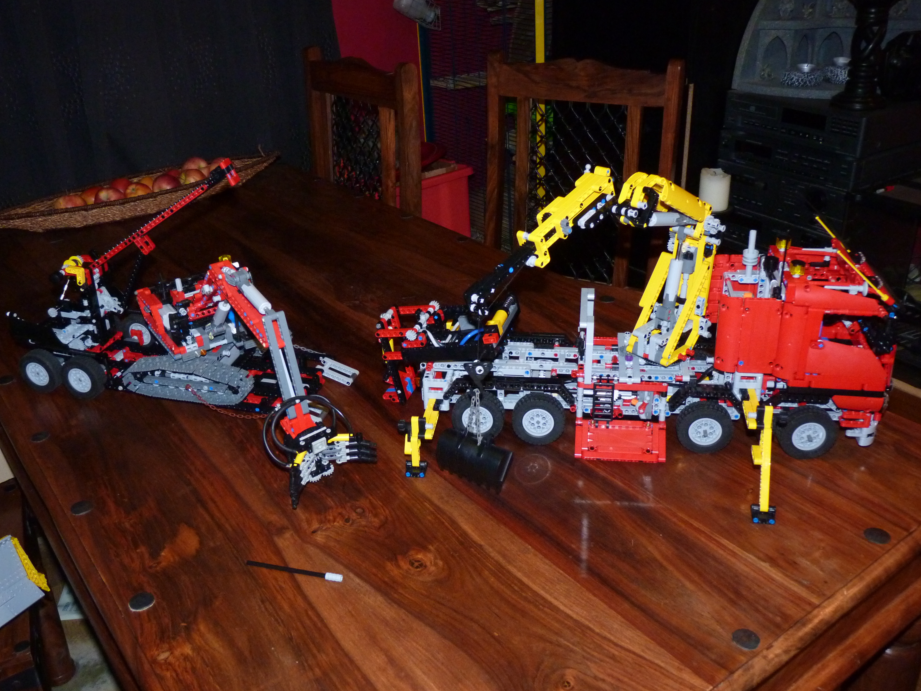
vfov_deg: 44.2
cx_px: 446
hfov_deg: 56.8
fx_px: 851
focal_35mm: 32
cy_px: 347
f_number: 3
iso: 400
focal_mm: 5.5
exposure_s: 1/30
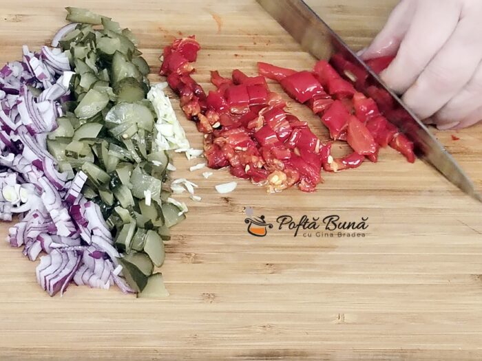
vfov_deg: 9.2
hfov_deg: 12.3
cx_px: 241
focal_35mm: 161
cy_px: 180
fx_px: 2242
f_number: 1.75
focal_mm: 5.25
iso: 409
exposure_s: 1/33.3
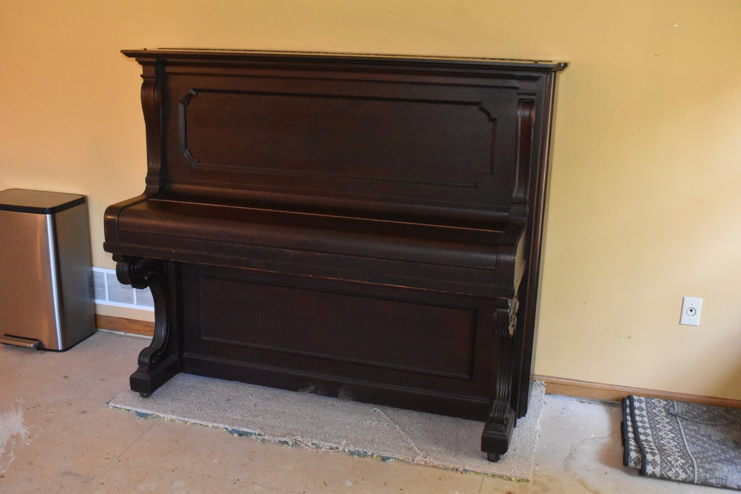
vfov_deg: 35.5
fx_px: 772
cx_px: 370
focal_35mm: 38
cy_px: 247
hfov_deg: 51.3
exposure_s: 1/60
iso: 7200
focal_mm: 25
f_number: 5.6
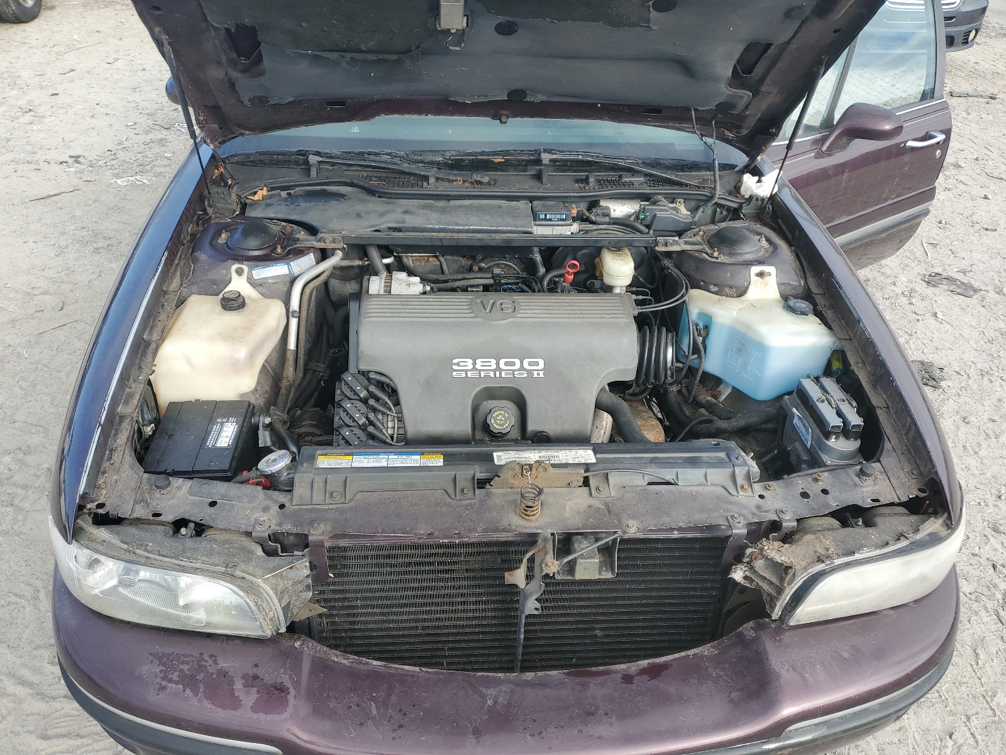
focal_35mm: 26
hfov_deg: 67.3
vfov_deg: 53.1
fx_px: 756
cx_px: 503
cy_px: 378
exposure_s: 1/833
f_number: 1.5
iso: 50
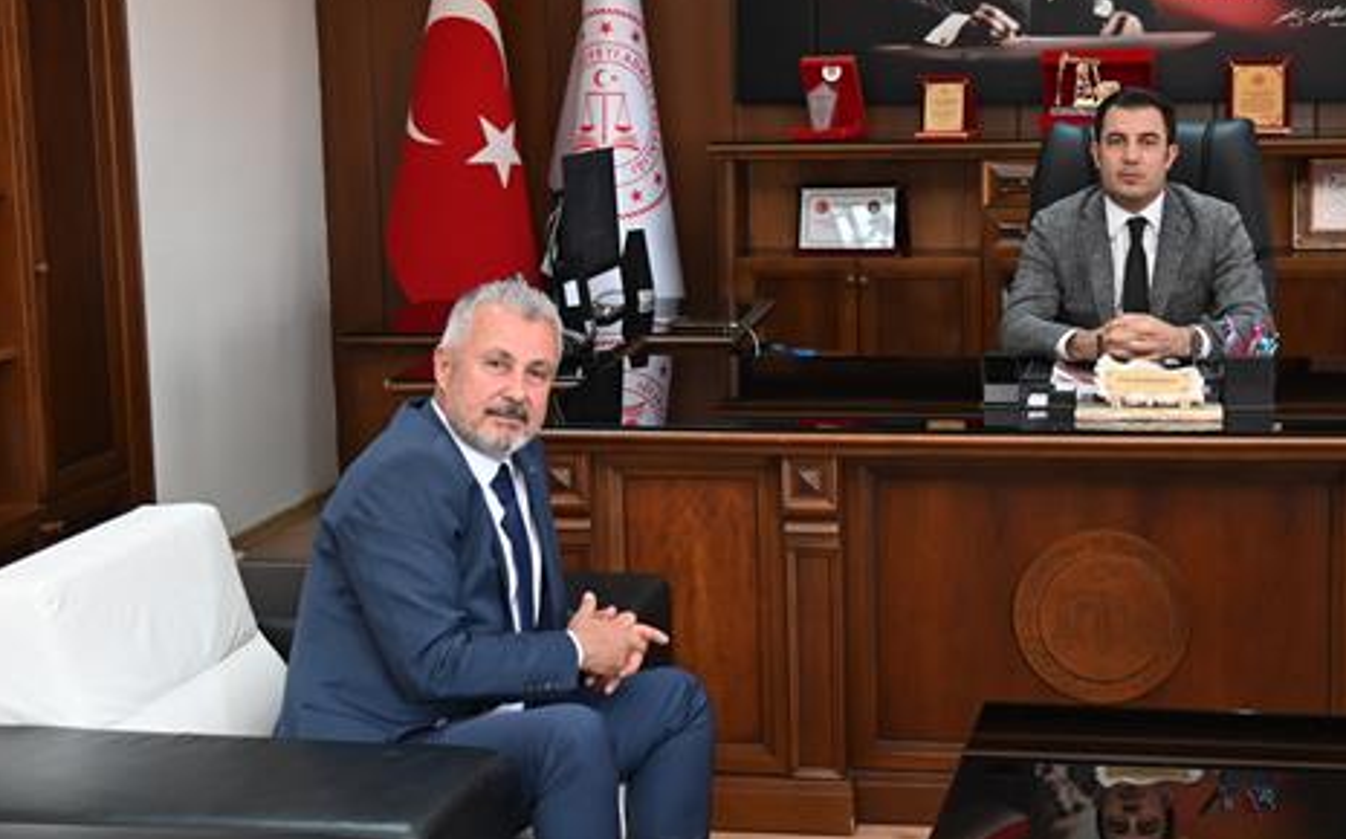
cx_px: 822
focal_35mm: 60
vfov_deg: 21.6
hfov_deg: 33.9
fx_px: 2200
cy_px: 350
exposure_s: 1/60
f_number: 4.5
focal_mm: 38
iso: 800
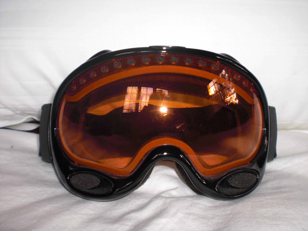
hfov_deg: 49.0
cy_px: 116
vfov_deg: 37.7
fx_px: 338
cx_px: 154
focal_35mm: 38
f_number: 3.1
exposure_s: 1/60
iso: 64
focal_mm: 6.3
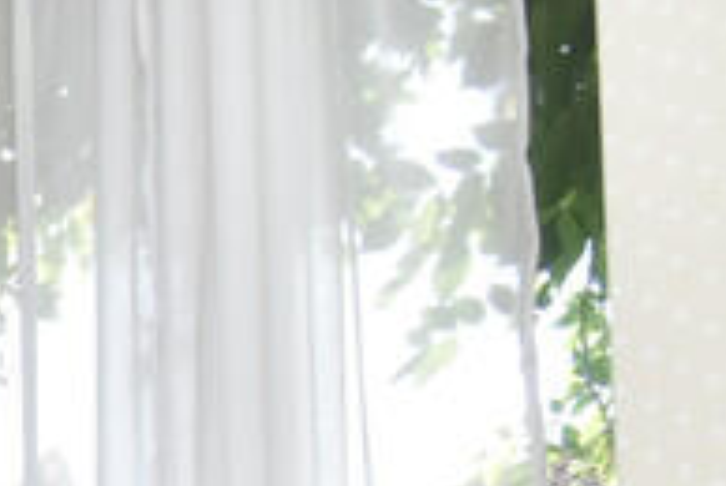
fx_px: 1596
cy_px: 1262
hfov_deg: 18.3
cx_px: -681
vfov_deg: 12.4
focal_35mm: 79
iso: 400
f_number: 9
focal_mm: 10
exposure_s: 1/100
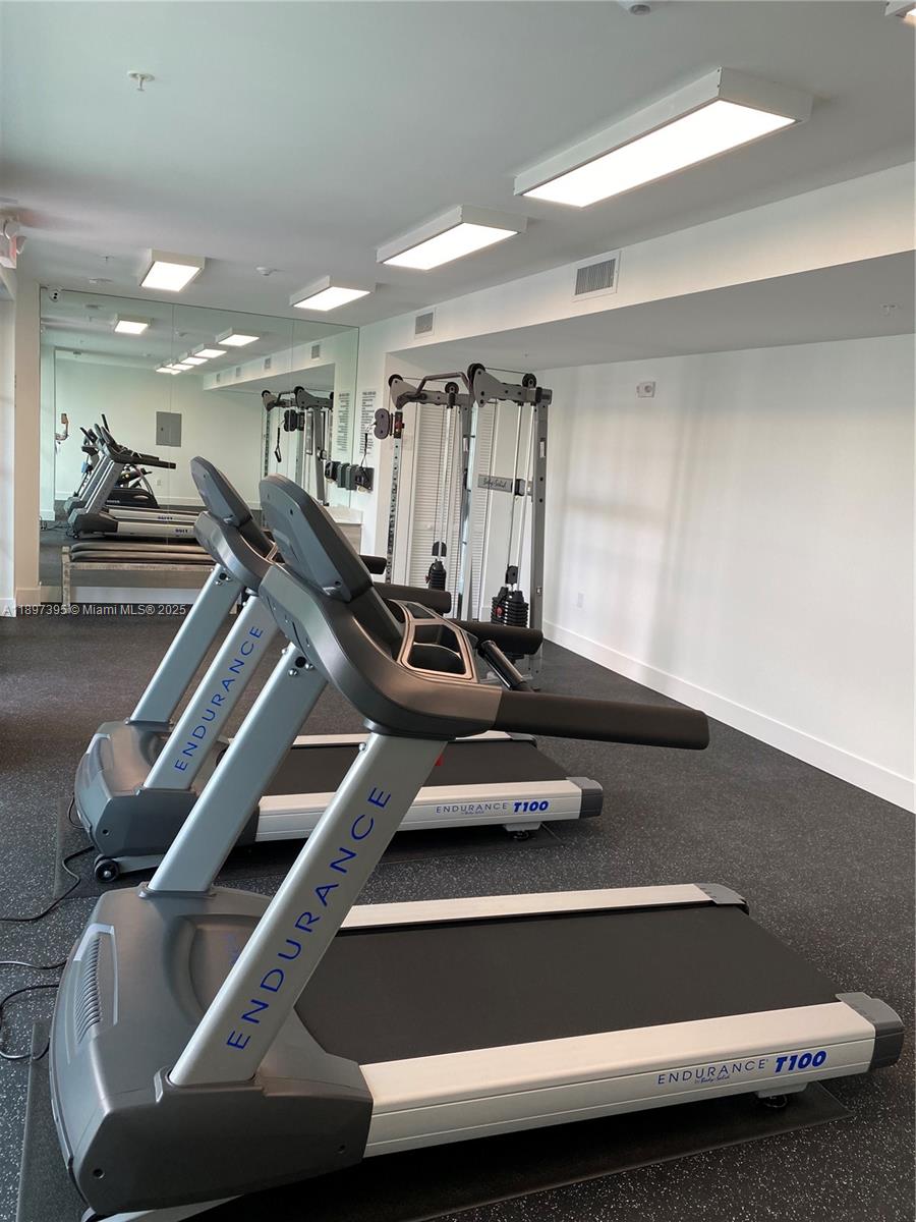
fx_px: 917
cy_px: 611
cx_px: 458
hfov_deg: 53.1
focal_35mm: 26
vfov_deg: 67.3
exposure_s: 1/122
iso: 64
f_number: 1.8
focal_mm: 4.25
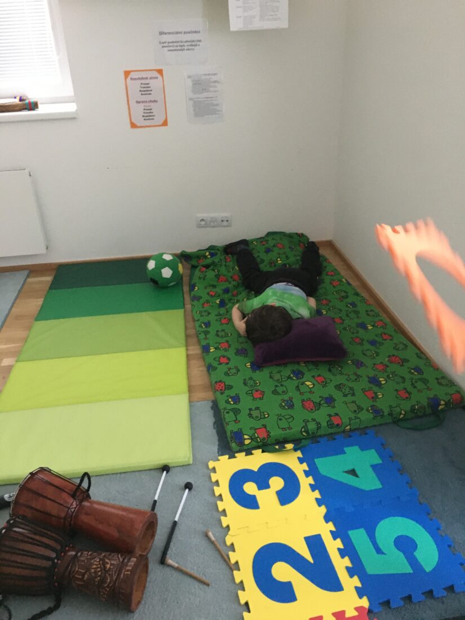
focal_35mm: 29
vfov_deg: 61.7
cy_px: 310
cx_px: 232
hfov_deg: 48.2
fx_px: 519
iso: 400
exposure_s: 1/17
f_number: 2.2
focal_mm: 4.15
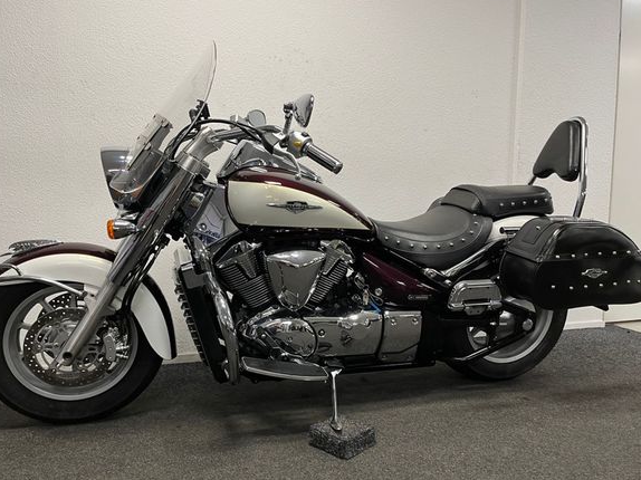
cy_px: 250
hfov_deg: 61.7
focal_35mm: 29
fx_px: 537
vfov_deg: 48.2
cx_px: 310
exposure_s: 1/50
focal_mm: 5.1
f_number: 1.6
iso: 80
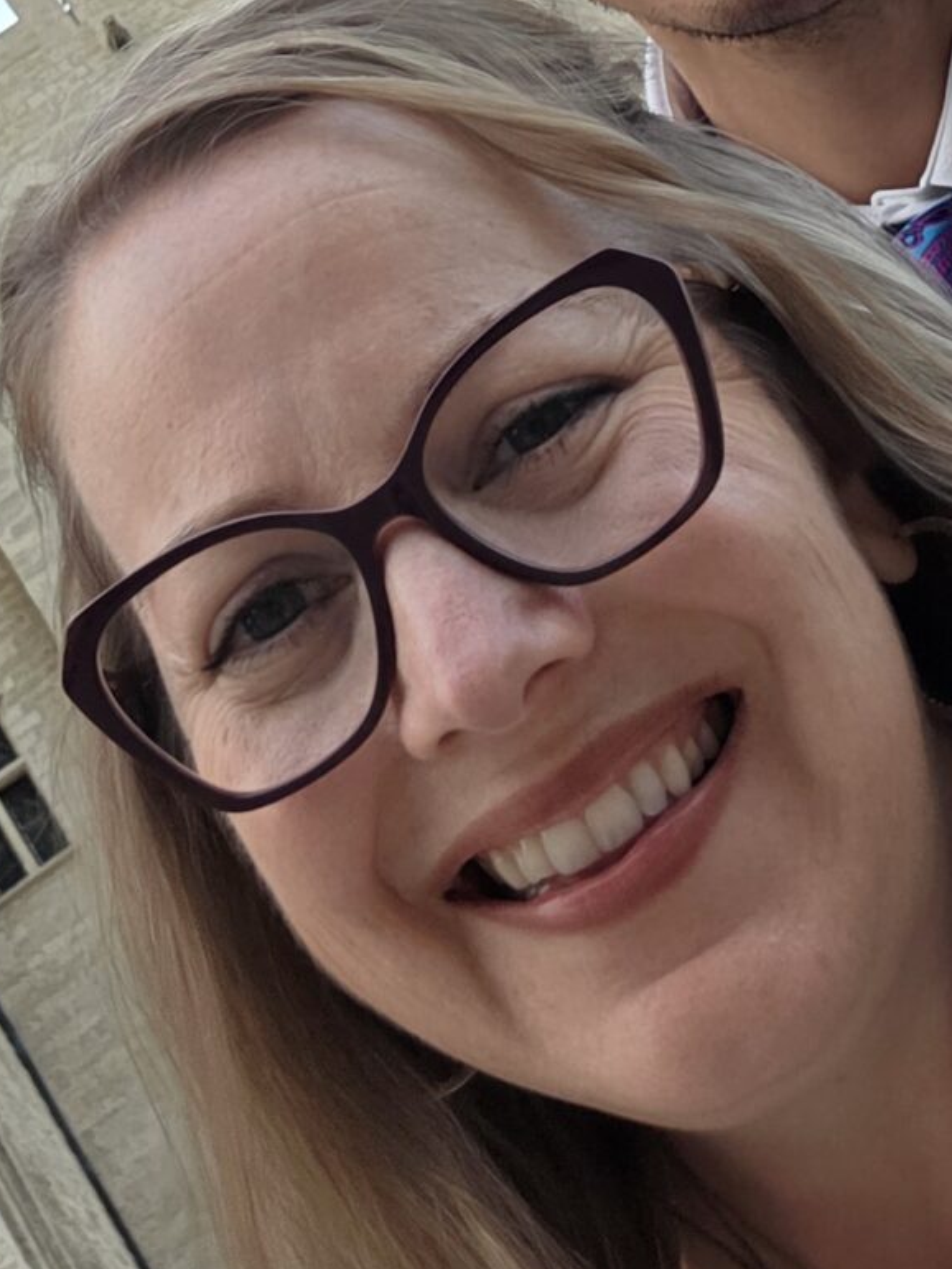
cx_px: 267
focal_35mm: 83
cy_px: -214
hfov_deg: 17.7
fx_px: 3044
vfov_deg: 22.0
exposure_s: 1/120
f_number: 2.2
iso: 80
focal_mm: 3.3
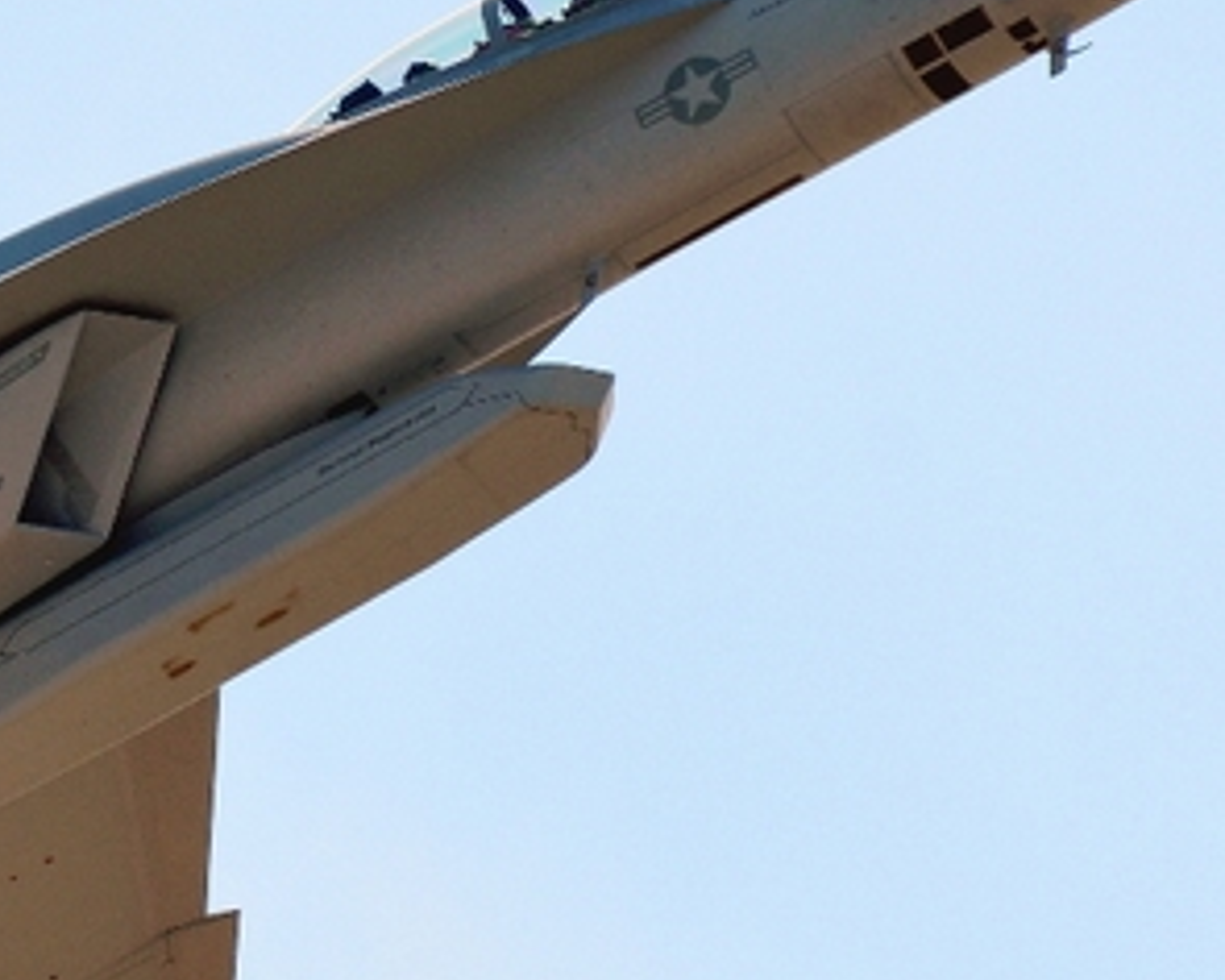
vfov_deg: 2.0
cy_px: 631
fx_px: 27699
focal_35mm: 764
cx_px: -42
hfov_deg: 2.5
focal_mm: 300
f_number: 7.1
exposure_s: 1/800
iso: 200
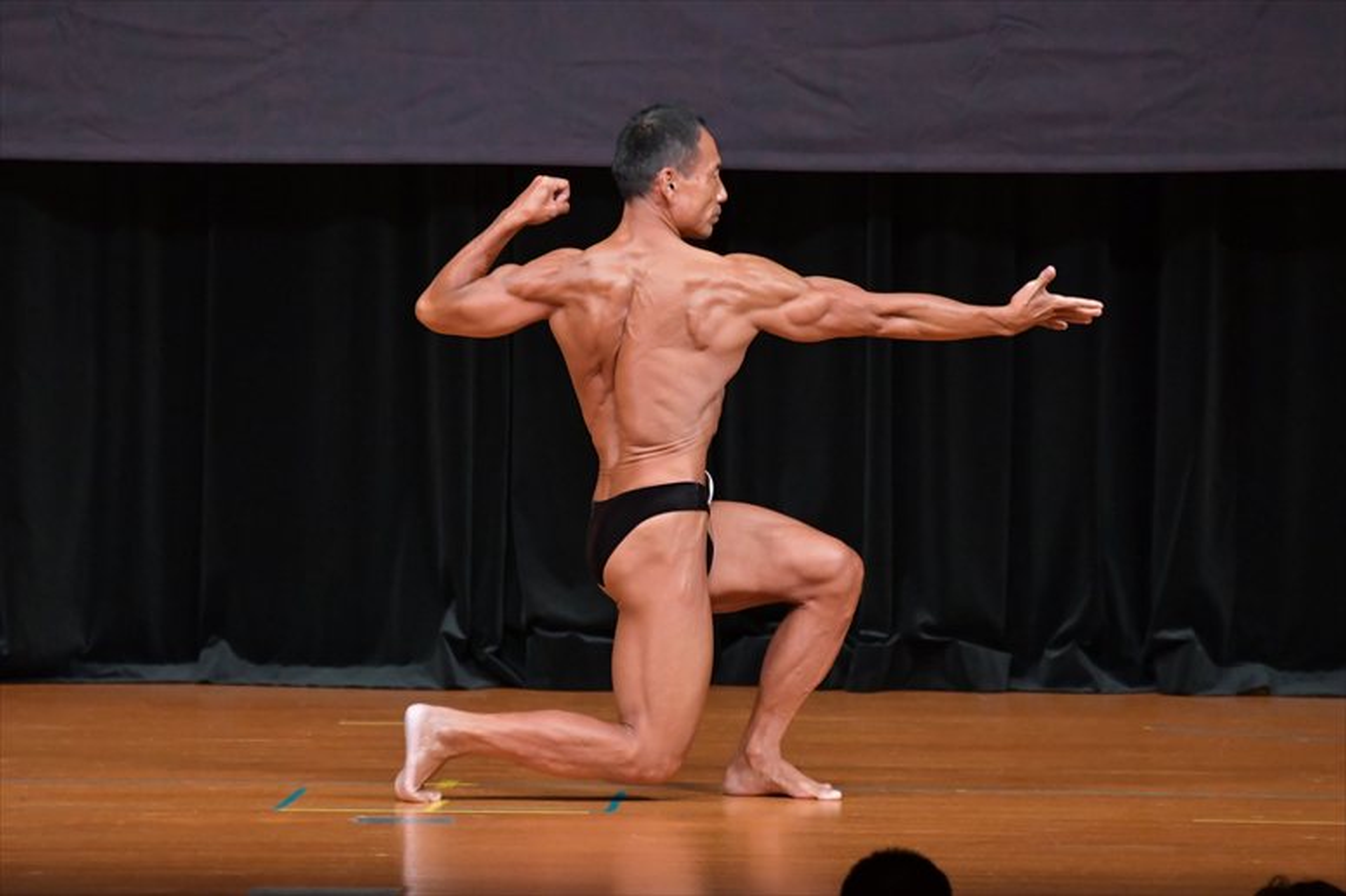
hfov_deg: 6.0
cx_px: 673
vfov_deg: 4.0
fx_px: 12893
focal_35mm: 345
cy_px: 448
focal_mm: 230
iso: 5000
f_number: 5.6
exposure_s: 1/400
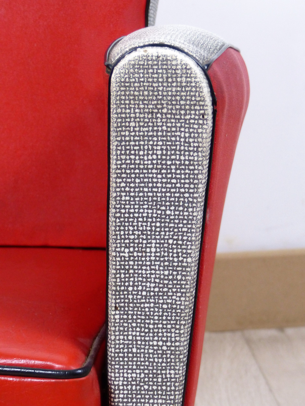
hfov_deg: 11.4
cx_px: 152
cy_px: 203
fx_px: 1527
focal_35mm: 130
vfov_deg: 15.2
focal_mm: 21.4
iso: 400
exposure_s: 1/40
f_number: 2.8
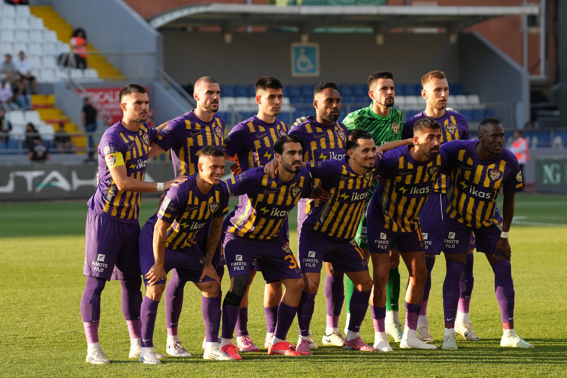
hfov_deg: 10.5
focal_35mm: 196
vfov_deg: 7.0
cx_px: 284
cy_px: 189
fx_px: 3087
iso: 500
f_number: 3.2
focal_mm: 131
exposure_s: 1/1600
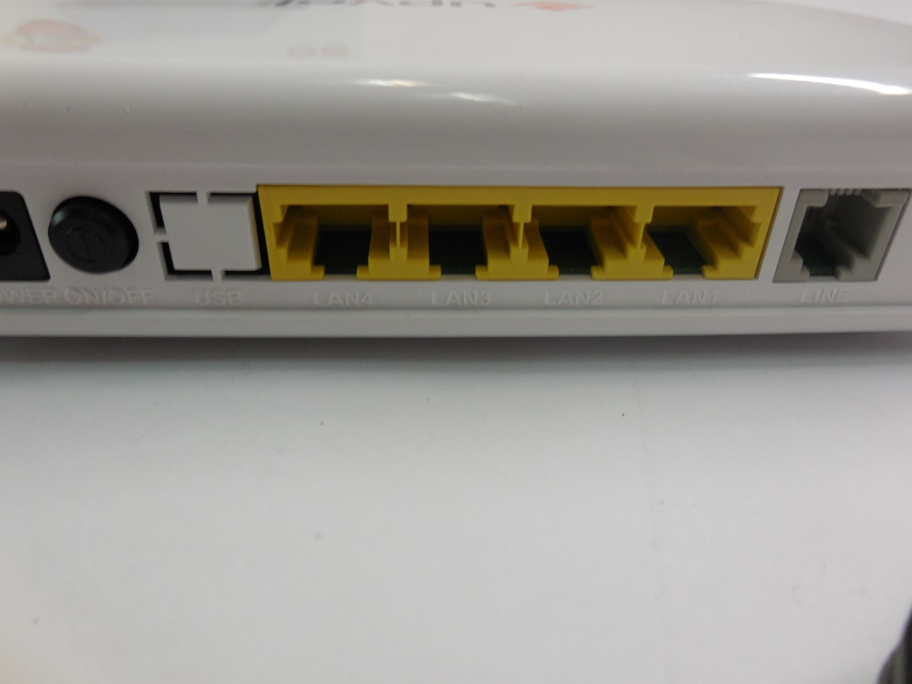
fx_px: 685
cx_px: 456
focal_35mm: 26
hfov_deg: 67.3
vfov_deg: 53.1
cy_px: 342
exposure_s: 1/30
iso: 220
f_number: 3.5
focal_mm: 4.6
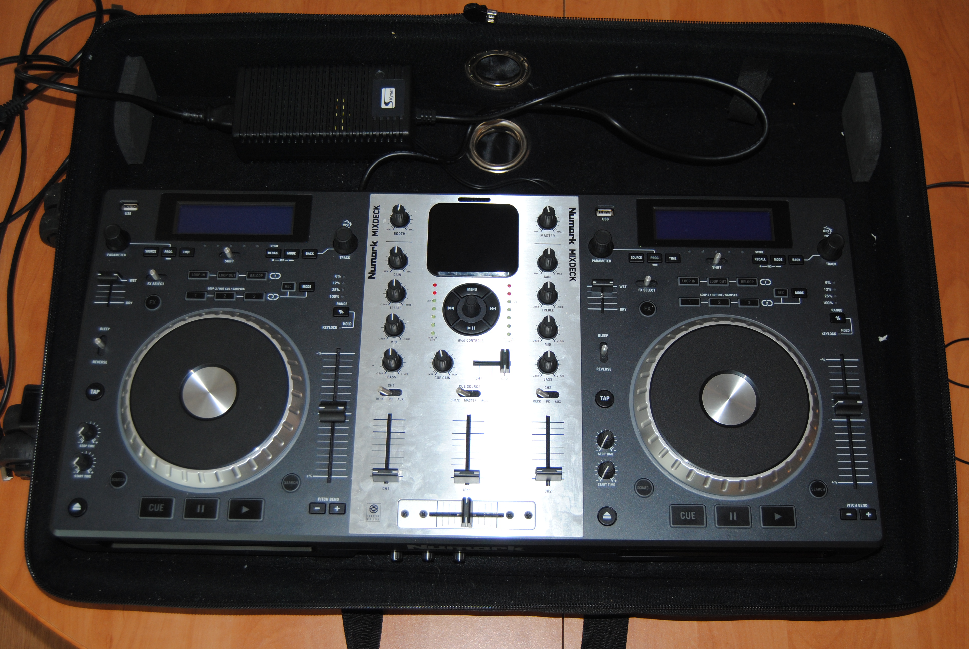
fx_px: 1051
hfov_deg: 49.5
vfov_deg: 34.3
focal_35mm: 39
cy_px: 324
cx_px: 484
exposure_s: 1/60
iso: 200
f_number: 4
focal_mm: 26
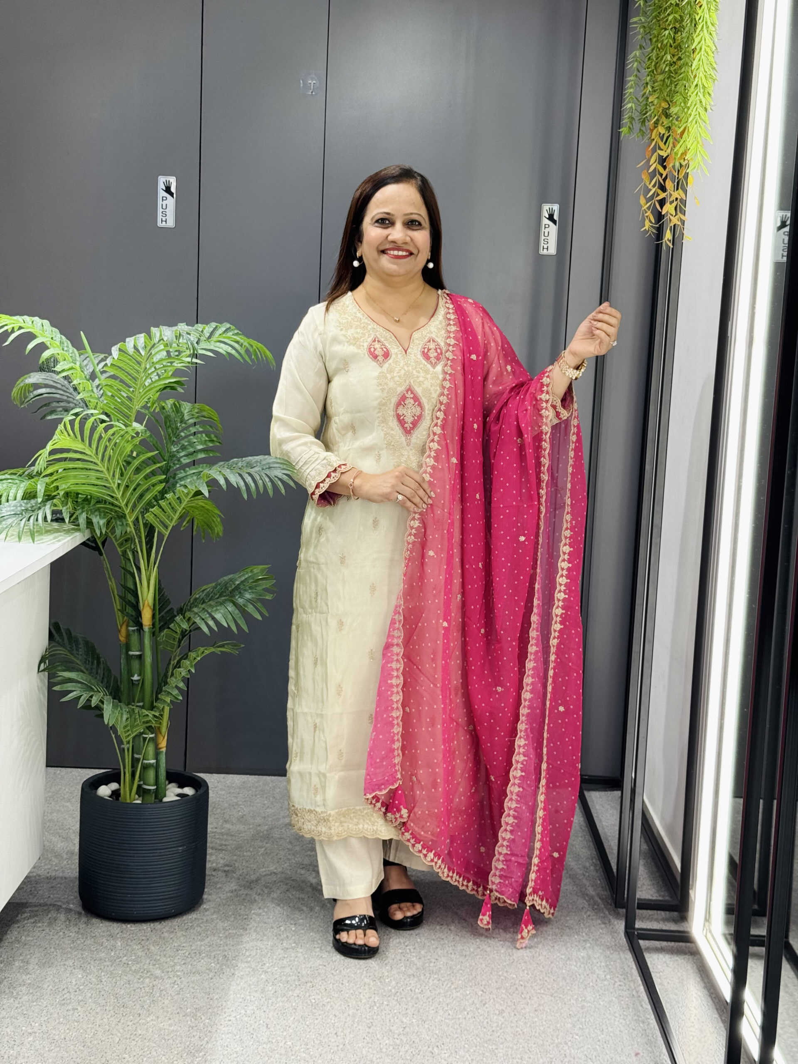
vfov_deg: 39.7
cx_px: 399
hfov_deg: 30.3
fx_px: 1475
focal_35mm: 48
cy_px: 532
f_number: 1.78
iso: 50
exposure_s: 1/121
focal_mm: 6.76
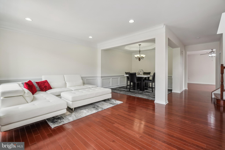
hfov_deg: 100.4
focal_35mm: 15
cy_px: 75
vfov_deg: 77.3
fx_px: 94
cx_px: 112
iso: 100
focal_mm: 10
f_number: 7.1
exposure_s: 1/20
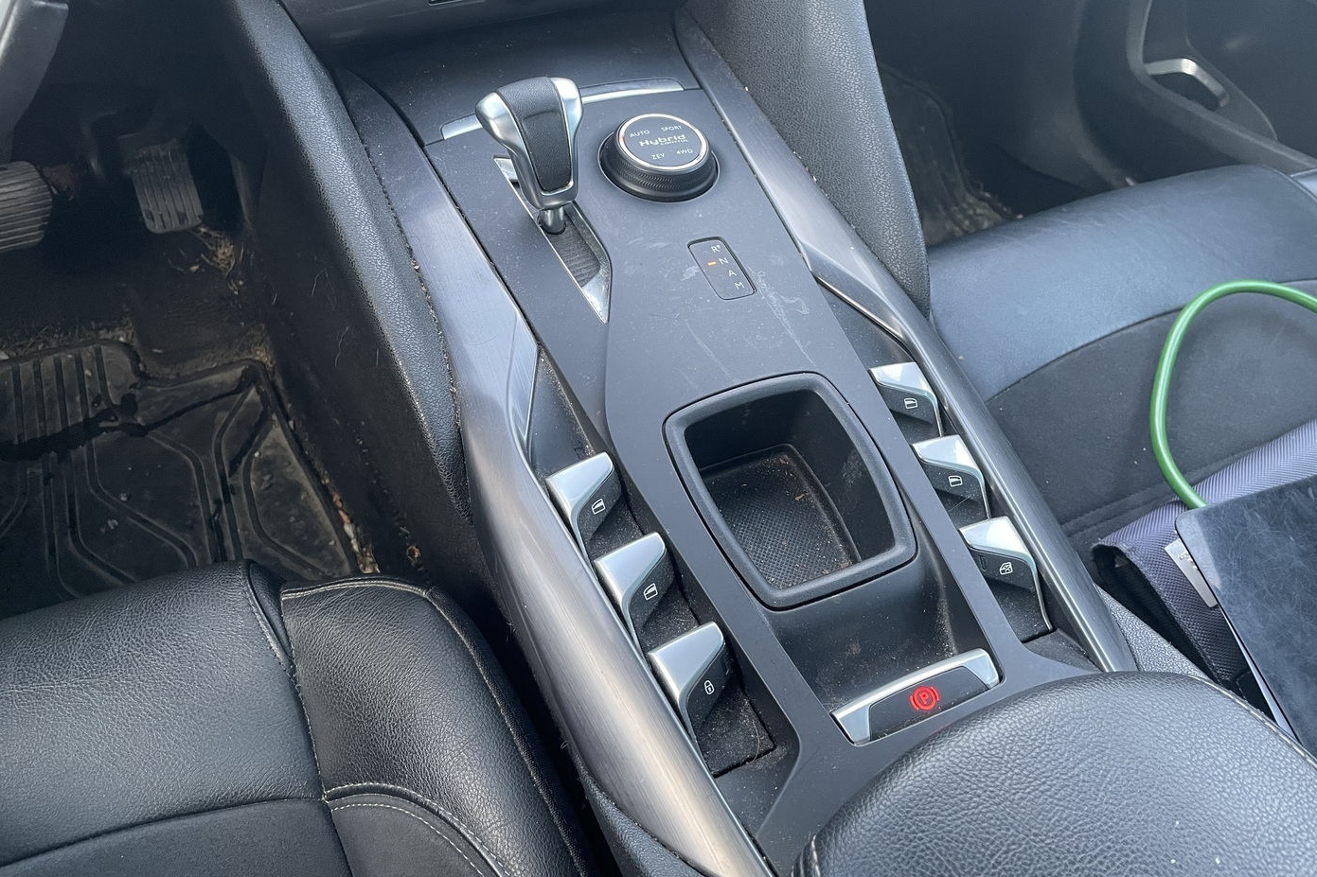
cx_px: 657
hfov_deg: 65.5
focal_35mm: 28
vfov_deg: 46.3
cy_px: 383
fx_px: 1024
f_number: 1.6
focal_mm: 4.2
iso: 160
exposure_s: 1/60
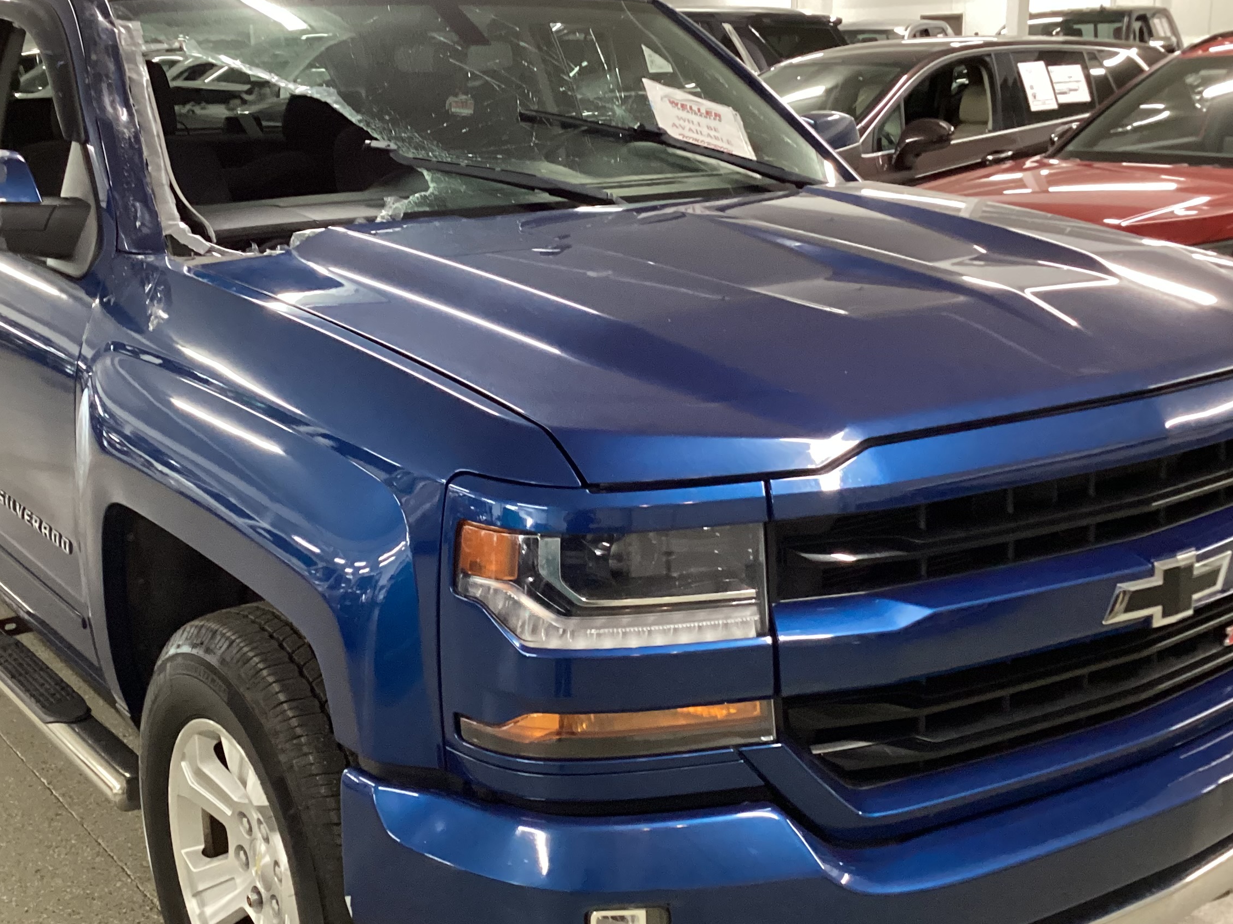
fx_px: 1603
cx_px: 578
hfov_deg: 42.1
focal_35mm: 45
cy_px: 493
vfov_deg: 32.2
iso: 400
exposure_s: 1/40
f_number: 2.4
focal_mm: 3.3
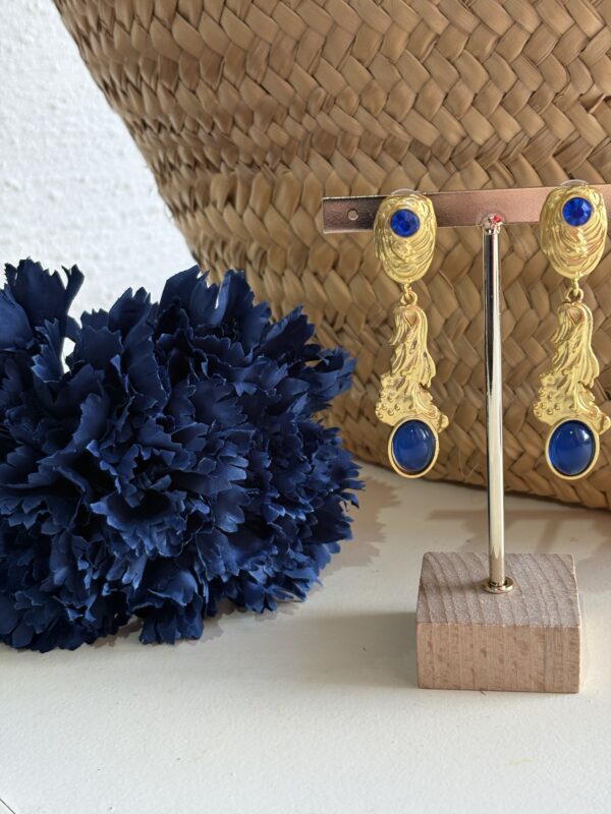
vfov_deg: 36.8
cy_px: 407
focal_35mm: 52
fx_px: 1224
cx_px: 306
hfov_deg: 28.0
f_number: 1.6
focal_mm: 5.96
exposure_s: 1/50
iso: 64
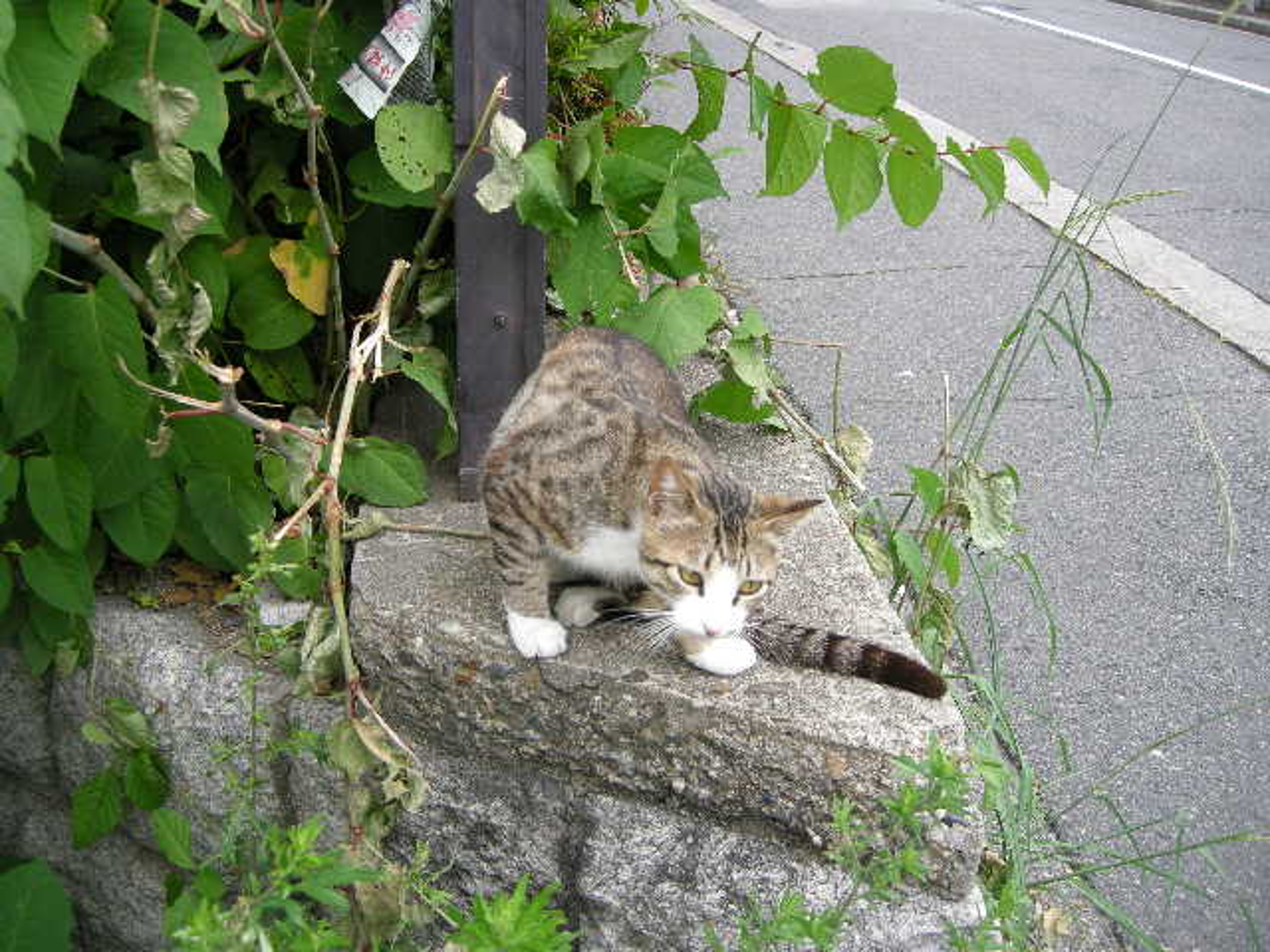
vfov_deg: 39.7
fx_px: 1321
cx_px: 635
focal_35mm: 36
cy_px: 476
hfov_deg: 51.4
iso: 95
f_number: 2.7
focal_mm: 7.5
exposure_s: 1/250
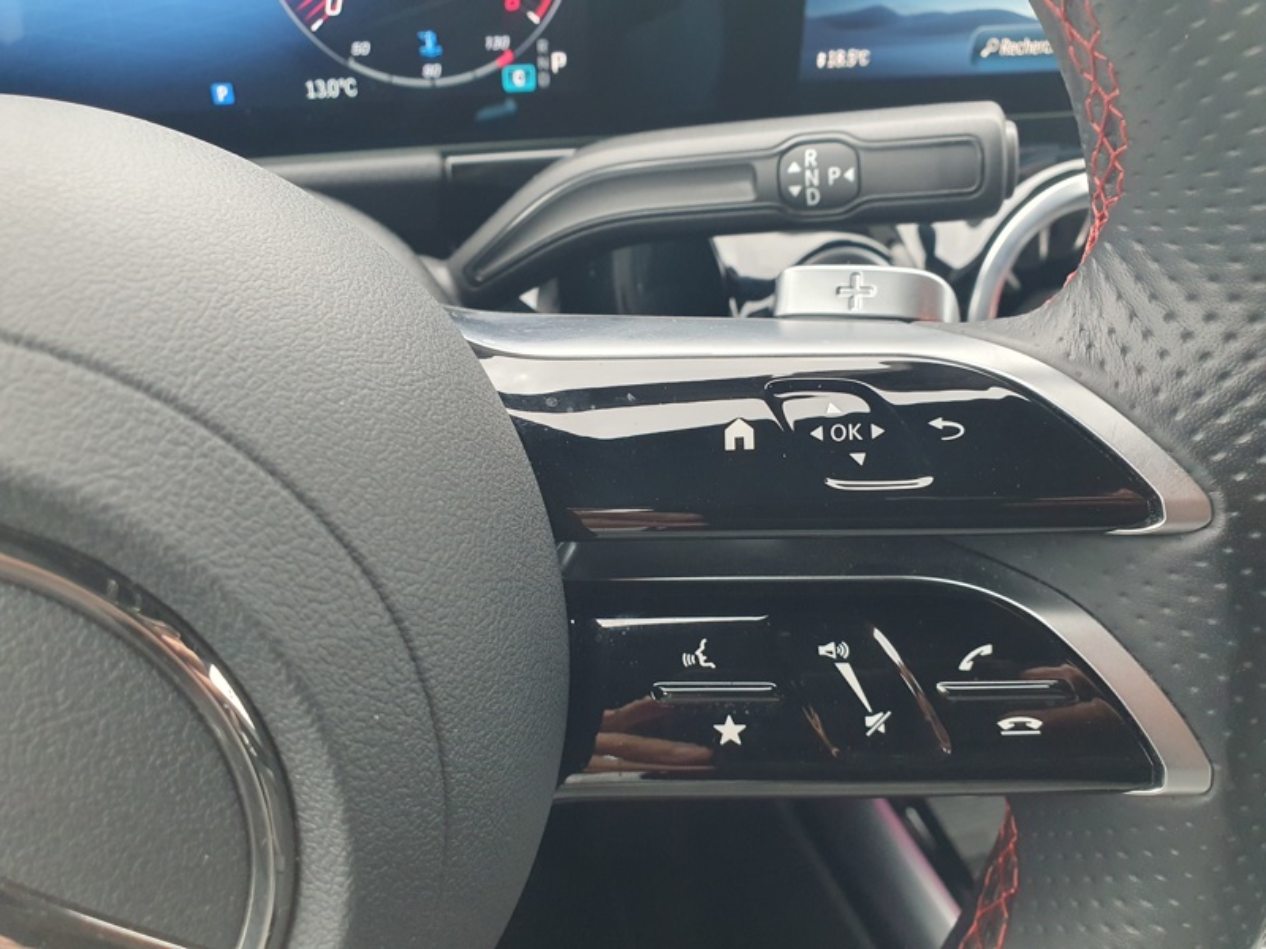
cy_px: 474
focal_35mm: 26
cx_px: 633
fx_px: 951
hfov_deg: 67.3
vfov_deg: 53.1
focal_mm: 4.32
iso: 320
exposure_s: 1/120
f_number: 2.4
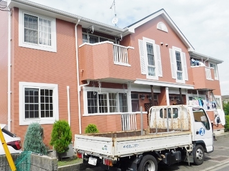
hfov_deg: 56.4
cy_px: 93
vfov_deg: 44.1
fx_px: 212
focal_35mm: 32
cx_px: 92
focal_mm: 4
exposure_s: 1/400
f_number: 6
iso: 125
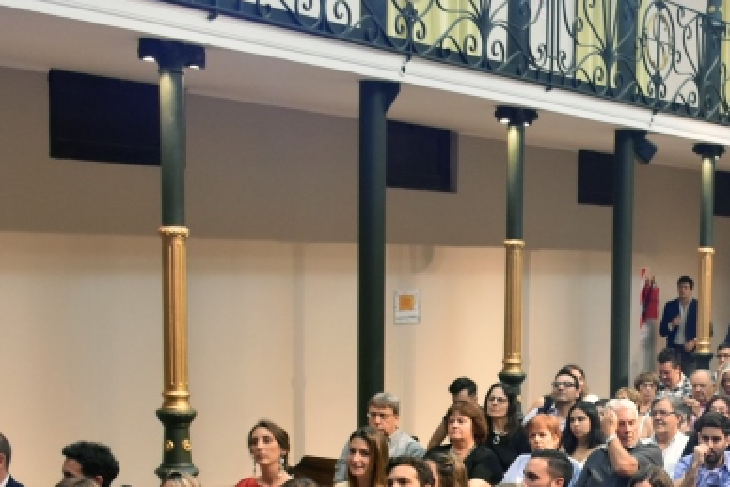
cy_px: 494
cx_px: 771
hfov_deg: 22.3
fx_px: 1765
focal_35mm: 87
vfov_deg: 15.4
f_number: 4
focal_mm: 22
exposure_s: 1/60
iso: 1600
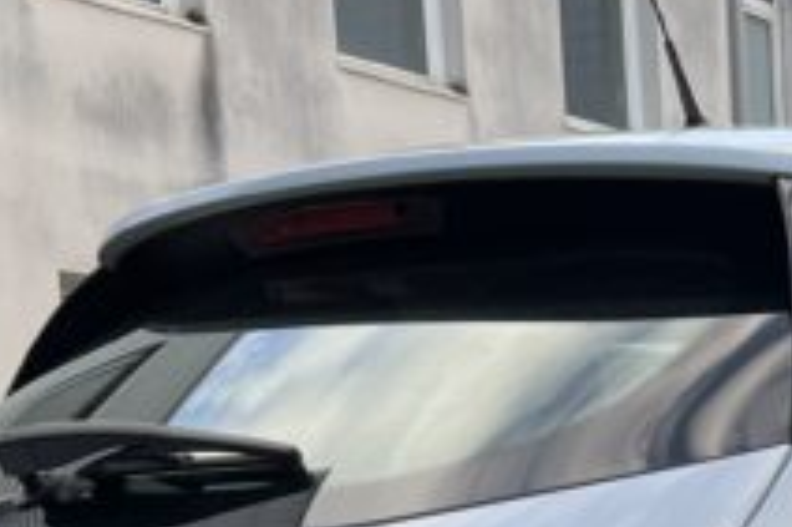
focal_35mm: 102
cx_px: 1005
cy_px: 949
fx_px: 2242
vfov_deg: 12.3
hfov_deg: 18.7
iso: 50
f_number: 1.5
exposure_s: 1/696
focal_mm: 5.7
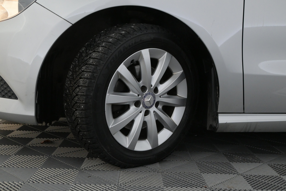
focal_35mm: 41
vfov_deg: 32.4
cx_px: 143
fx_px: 328
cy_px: 96
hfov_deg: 47.2
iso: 2500
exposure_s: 1/160
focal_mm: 27.5
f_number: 6.3
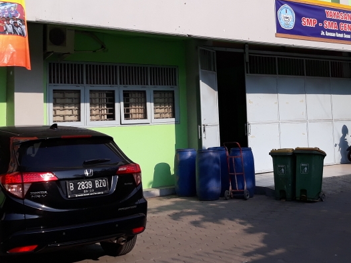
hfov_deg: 36.0
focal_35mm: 53
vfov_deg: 27.1
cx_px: 220
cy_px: 66
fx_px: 537
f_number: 1.7
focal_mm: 3.71
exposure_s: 1/1894
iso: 40
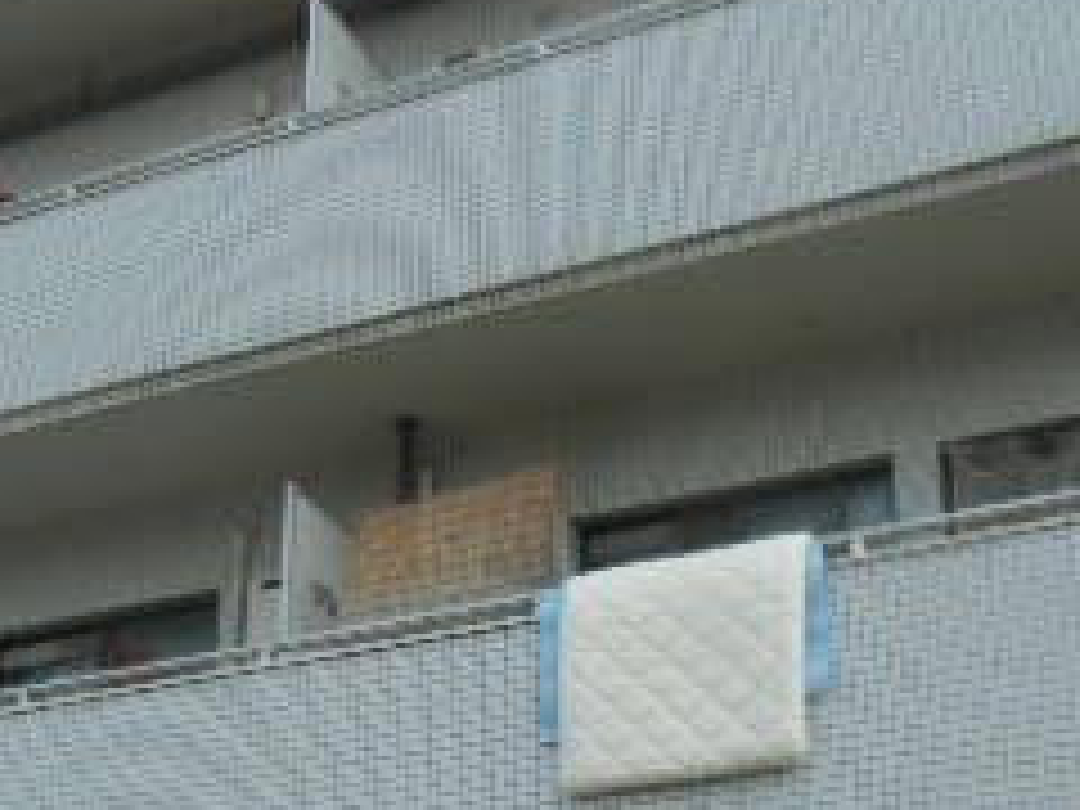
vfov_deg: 22.3
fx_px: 1997
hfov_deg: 30.2
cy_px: 760
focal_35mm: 64
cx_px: 468
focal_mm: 4.24
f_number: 3
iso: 64
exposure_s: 1/640
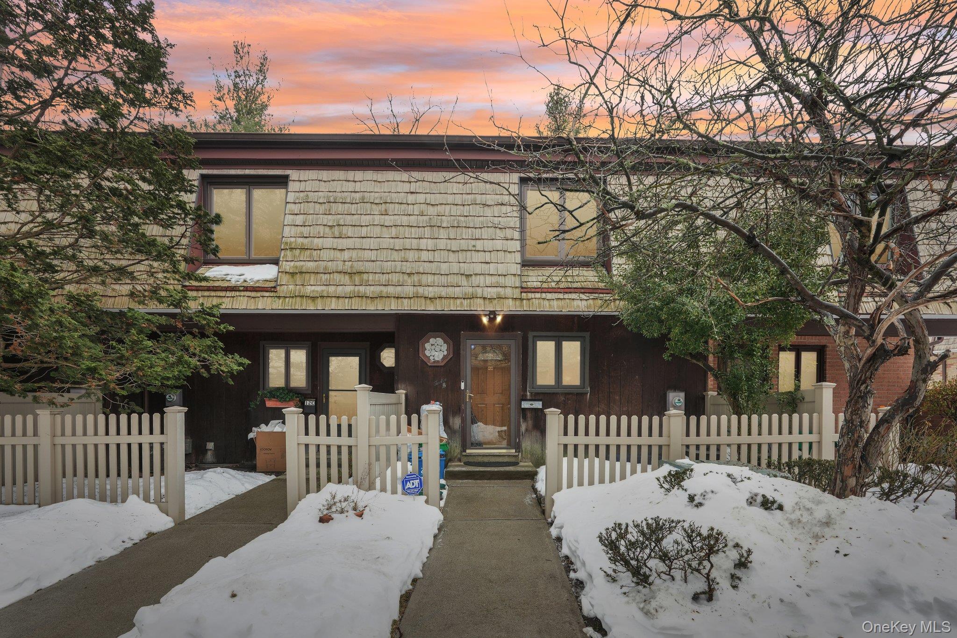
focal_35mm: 16
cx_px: 478
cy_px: 319
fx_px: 425
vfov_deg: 73.7
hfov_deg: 96.7
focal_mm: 16
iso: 125
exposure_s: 1/30
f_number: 9
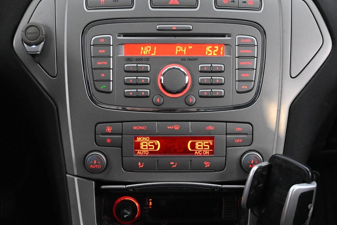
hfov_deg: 32.0
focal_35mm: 63
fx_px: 587
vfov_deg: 21.6
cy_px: 88
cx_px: 177
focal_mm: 29
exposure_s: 1/50
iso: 10000
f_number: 4.8
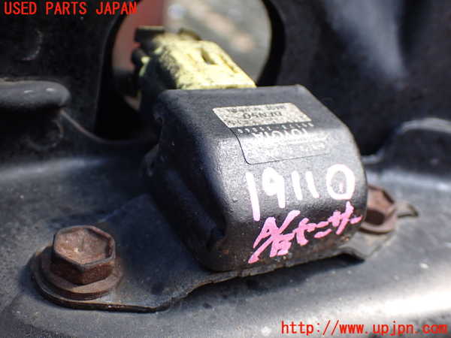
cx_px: 226
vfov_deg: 30.9
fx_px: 612
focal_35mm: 47
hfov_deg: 40.4
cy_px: 169
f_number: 3.1
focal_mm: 8.4
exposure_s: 1/200
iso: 250
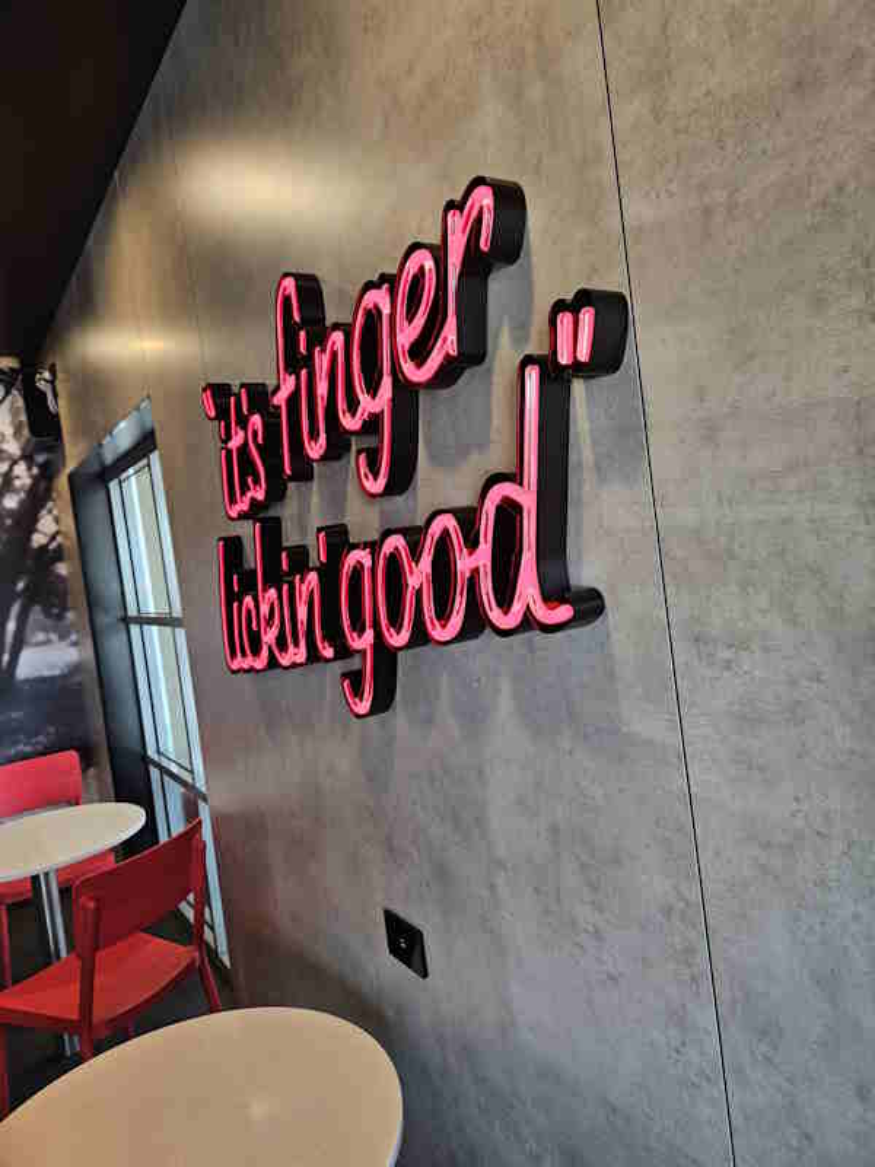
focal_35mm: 23
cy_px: 584
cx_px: 438
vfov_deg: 73.9
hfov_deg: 58.9
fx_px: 775
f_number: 1.8
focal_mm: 5.4
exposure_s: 1/100
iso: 125
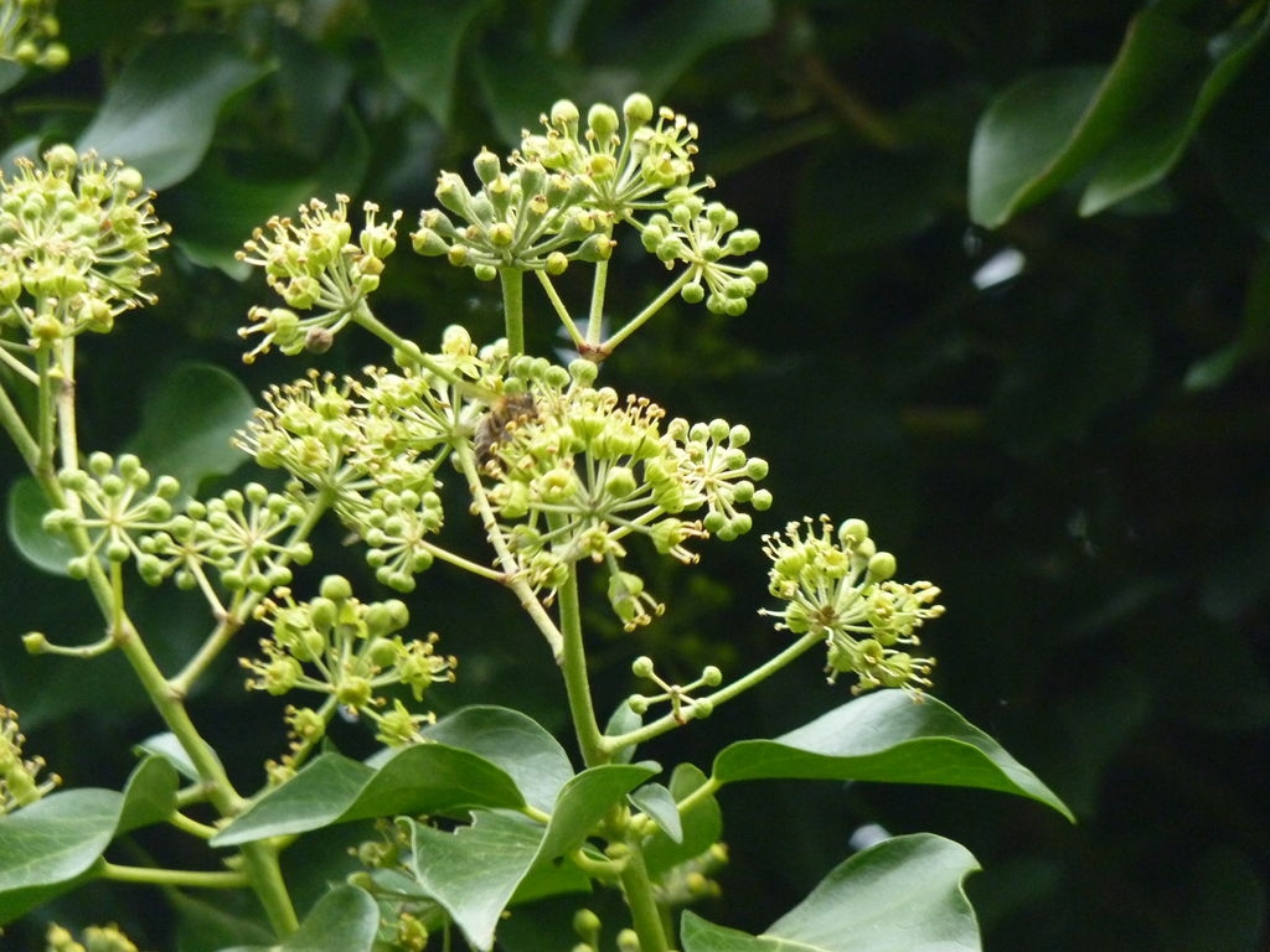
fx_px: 12070
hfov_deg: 6.0
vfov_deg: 4.5
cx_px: 635
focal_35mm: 329
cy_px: 476
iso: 500
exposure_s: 1/160
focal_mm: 58.5
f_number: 3.7
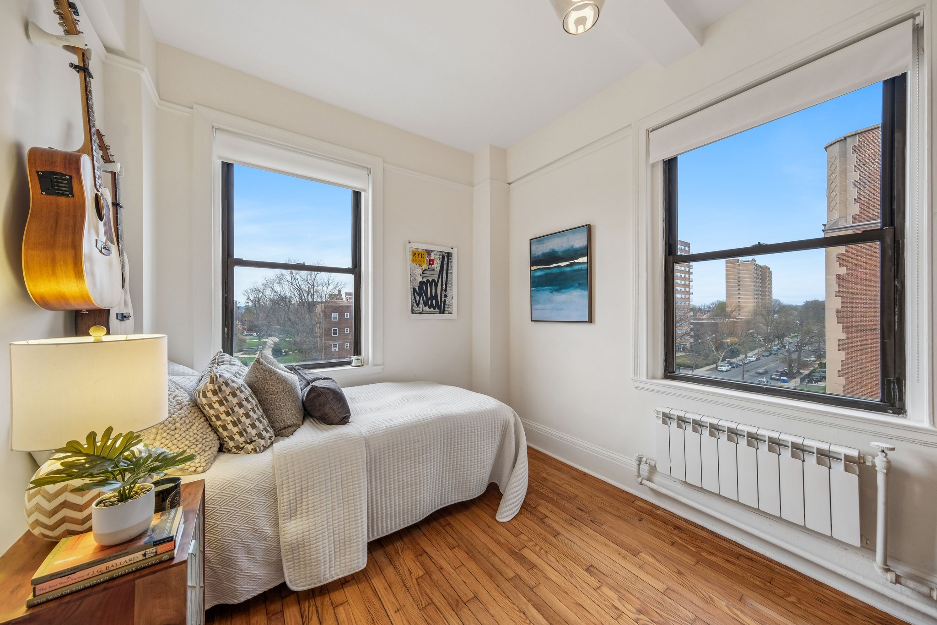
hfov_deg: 112.6
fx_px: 312
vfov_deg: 90.0
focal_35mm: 12
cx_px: 468
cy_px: 312
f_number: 5.6
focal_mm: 8
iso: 400
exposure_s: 1/60
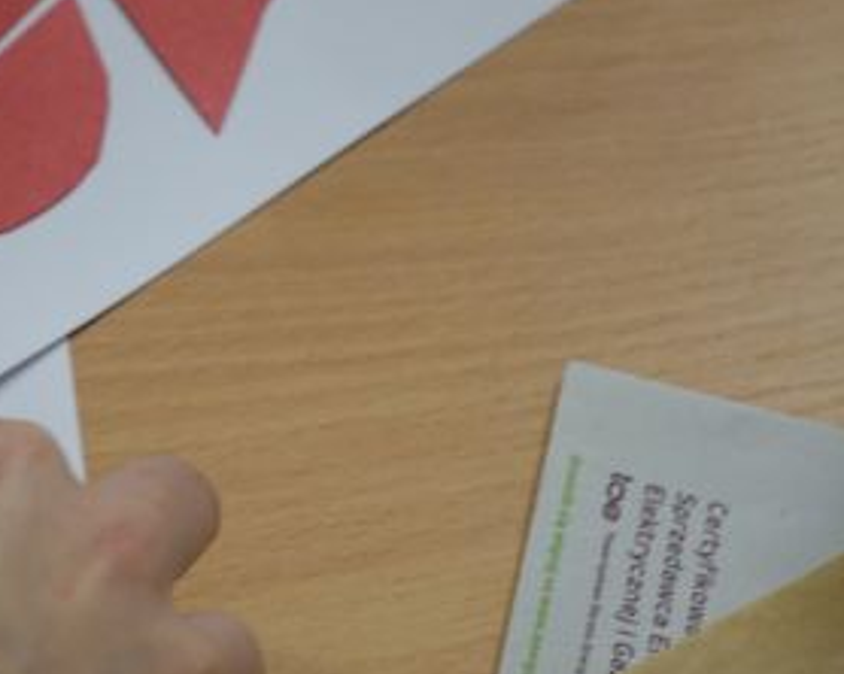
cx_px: 27
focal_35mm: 173
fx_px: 4318
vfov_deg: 8.9
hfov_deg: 11.1
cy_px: 326
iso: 400
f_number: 2.8
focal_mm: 29.37
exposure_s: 1/100
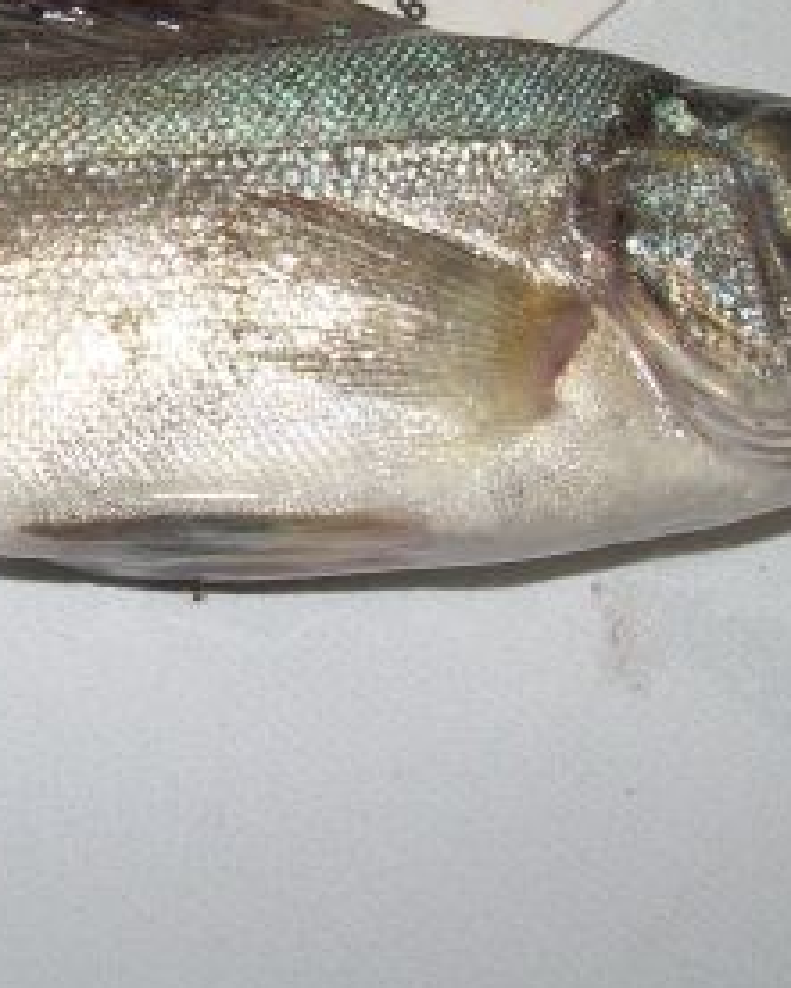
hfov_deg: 17.5
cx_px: 7
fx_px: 2515
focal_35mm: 86
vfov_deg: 22.0
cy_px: 208
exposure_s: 1/60
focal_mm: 6.3
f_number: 4.6
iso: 50
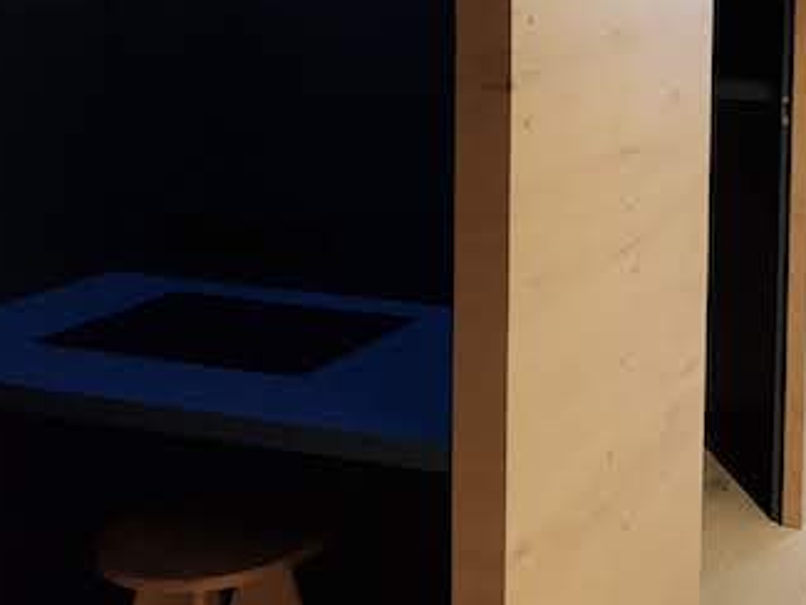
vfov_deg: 25.4
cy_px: 71
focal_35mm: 56
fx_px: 1304
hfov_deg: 31.1
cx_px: 853
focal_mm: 4.2
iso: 64
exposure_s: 1/50
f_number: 1.7
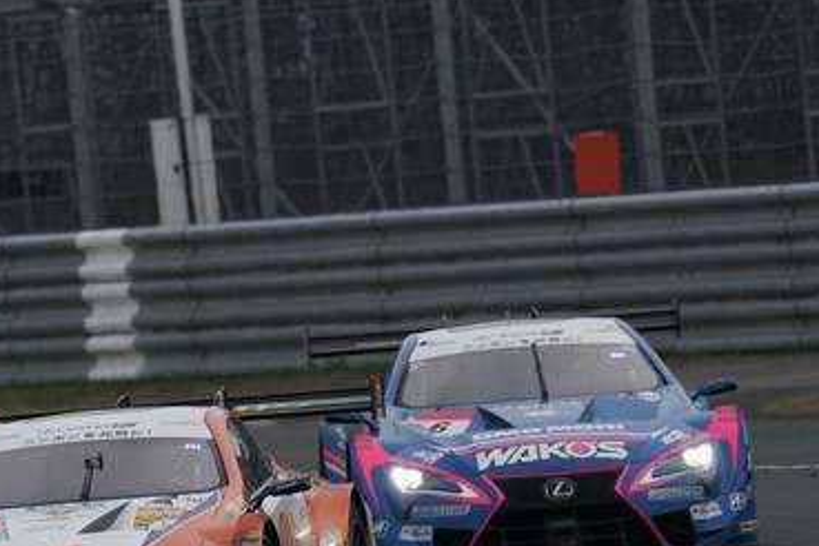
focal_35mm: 1170
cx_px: 242
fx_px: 26615
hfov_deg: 1.8
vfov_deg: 1.2
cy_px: 231
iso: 400
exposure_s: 1/800
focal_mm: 600
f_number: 8
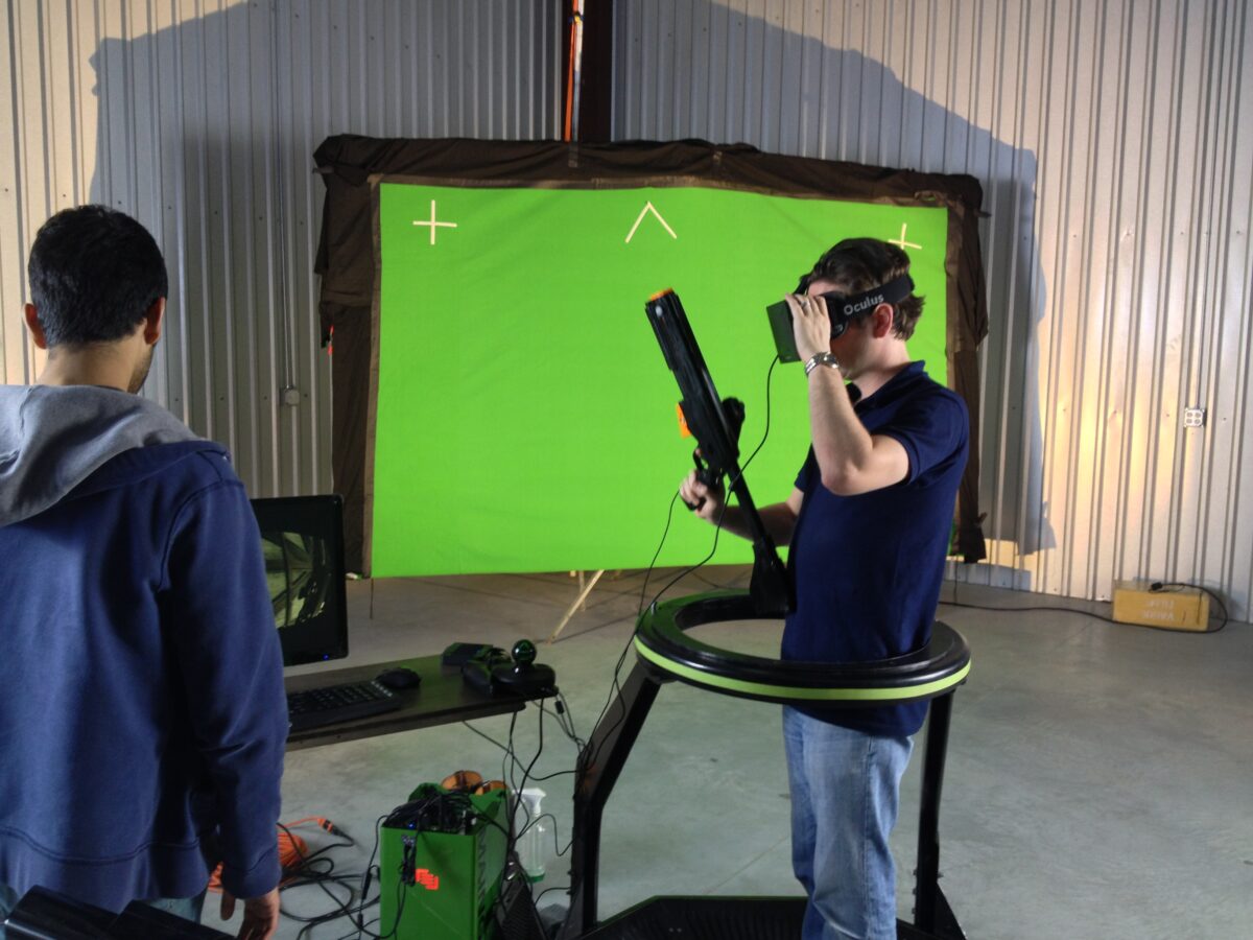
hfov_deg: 52.6
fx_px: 1267
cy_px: 470
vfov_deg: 40.7
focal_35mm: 35
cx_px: 626
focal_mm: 4.28
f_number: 2.4
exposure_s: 1/20
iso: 64
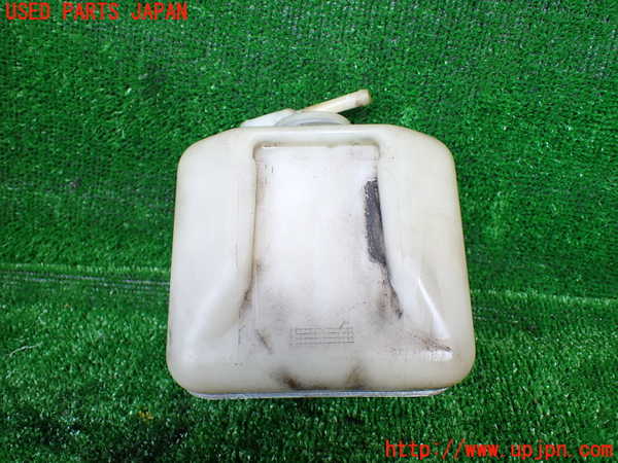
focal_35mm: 30
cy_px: 232
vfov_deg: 46.8
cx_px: 309
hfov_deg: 60.0
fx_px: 536
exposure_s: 1/125
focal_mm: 5.4
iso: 125
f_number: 2.3
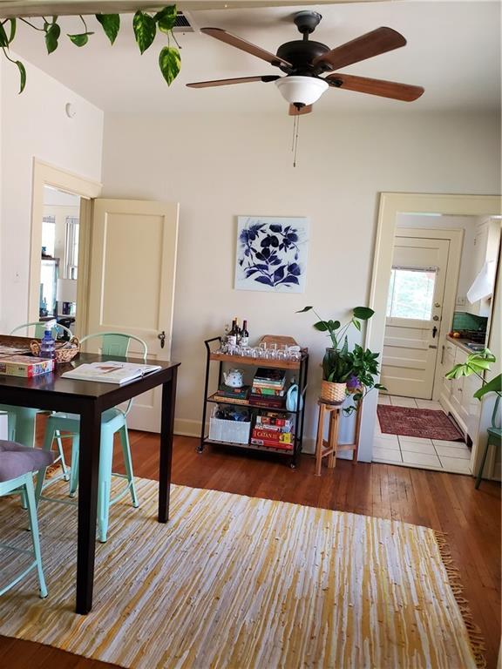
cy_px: 334
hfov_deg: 53.1
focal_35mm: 26
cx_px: 251
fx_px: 503
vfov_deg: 67.3
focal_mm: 4.3
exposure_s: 1/39
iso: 200
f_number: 2.4
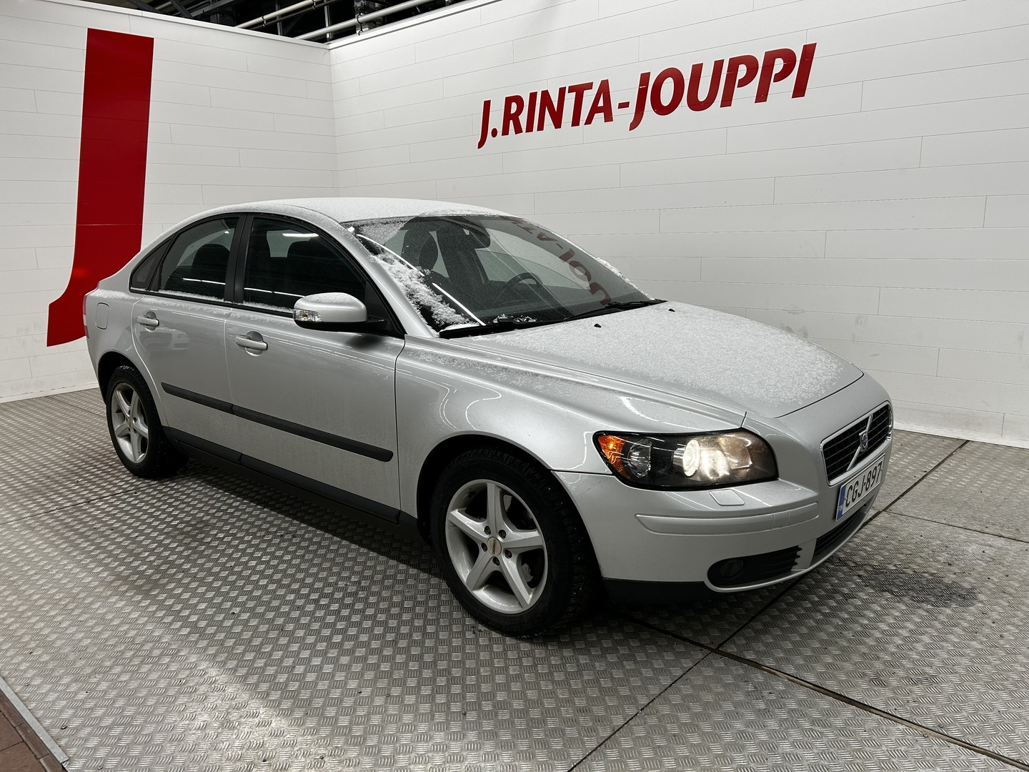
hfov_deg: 67.3
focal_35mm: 26
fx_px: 773
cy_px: 386
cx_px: 514
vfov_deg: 53.1
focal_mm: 5.7
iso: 64
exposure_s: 1/100
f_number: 1.5
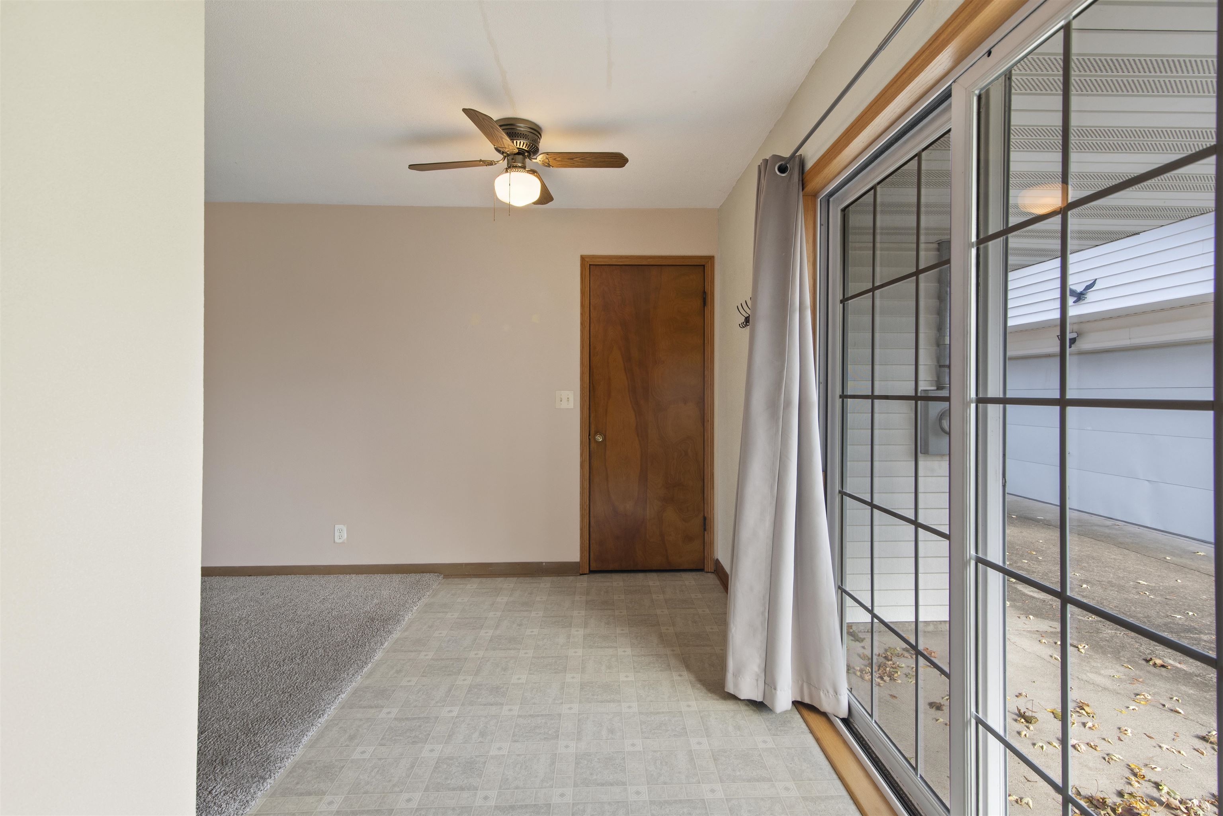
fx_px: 544
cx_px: 612
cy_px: 408
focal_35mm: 16
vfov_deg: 73.8
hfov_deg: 96.7
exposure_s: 1/10
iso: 320
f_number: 6.3
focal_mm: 16
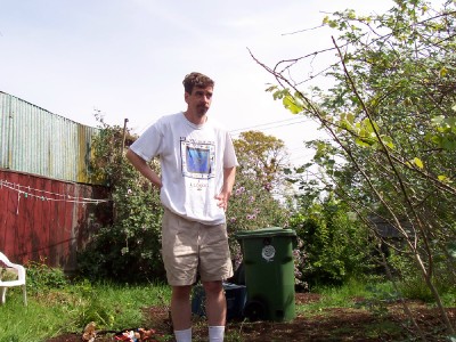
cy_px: 171
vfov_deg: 38.7
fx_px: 487
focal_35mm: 37
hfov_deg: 50.1
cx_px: 228
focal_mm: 5.6
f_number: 5.6
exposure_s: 1/350
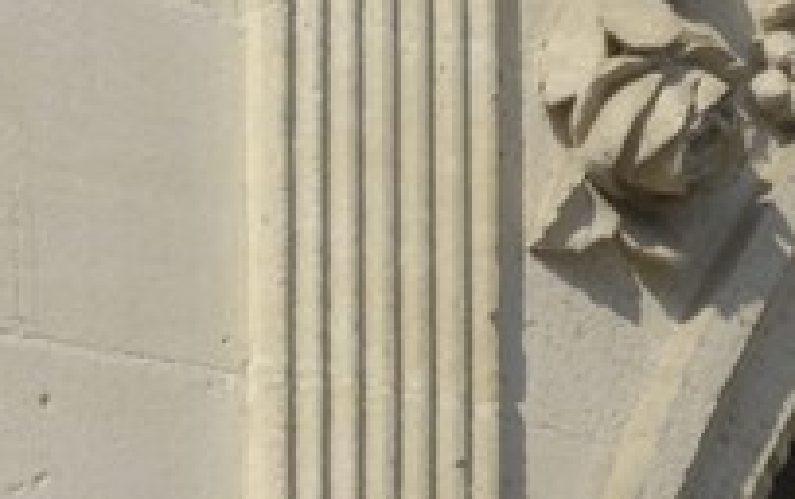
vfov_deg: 1.5
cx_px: 1559
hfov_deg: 2.5
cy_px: -2499
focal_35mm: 838
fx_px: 18176
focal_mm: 70
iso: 100
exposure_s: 1/160
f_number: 11
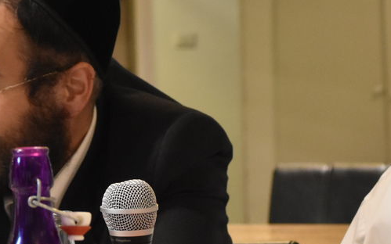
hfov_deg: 7.9
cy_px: 76
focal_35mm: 266
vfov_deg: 4.9
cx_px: 241
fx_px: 2835
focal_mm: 62
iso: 2800
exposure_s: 1/60
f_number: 5
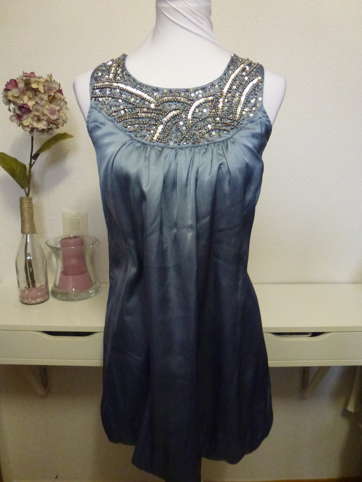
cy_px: 241
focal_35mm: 25
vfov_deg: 69.4
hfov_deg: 54.9
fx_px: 349
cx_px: 181
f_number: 3.3
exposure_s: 1/15
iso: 800
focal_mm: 4.3
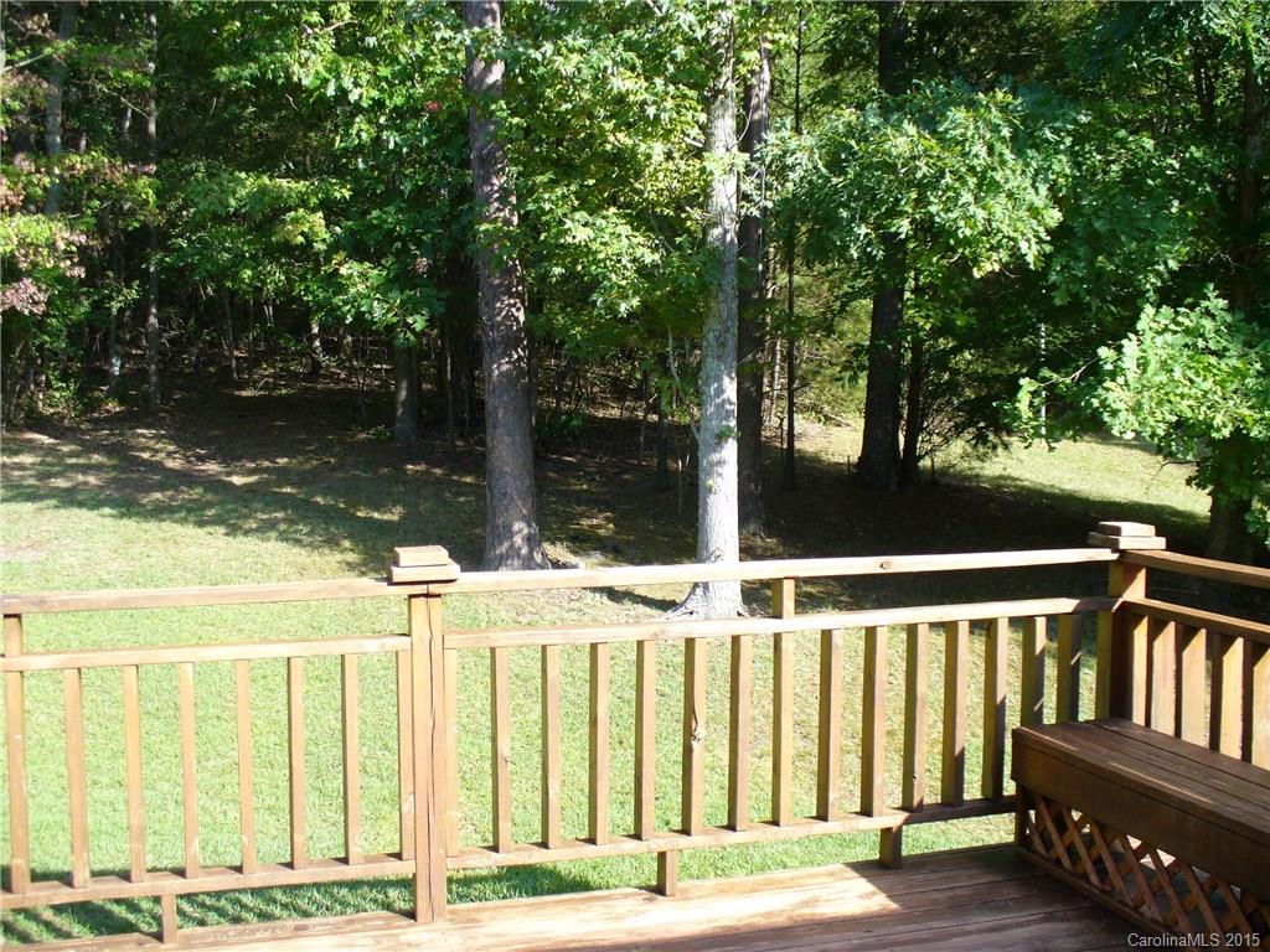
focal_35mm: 37
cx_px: 635
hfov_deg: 50.1
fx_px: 1357
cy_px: 476
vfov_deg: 38.7
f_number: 2.8
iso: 80
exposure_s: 1/250
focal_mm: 6.1
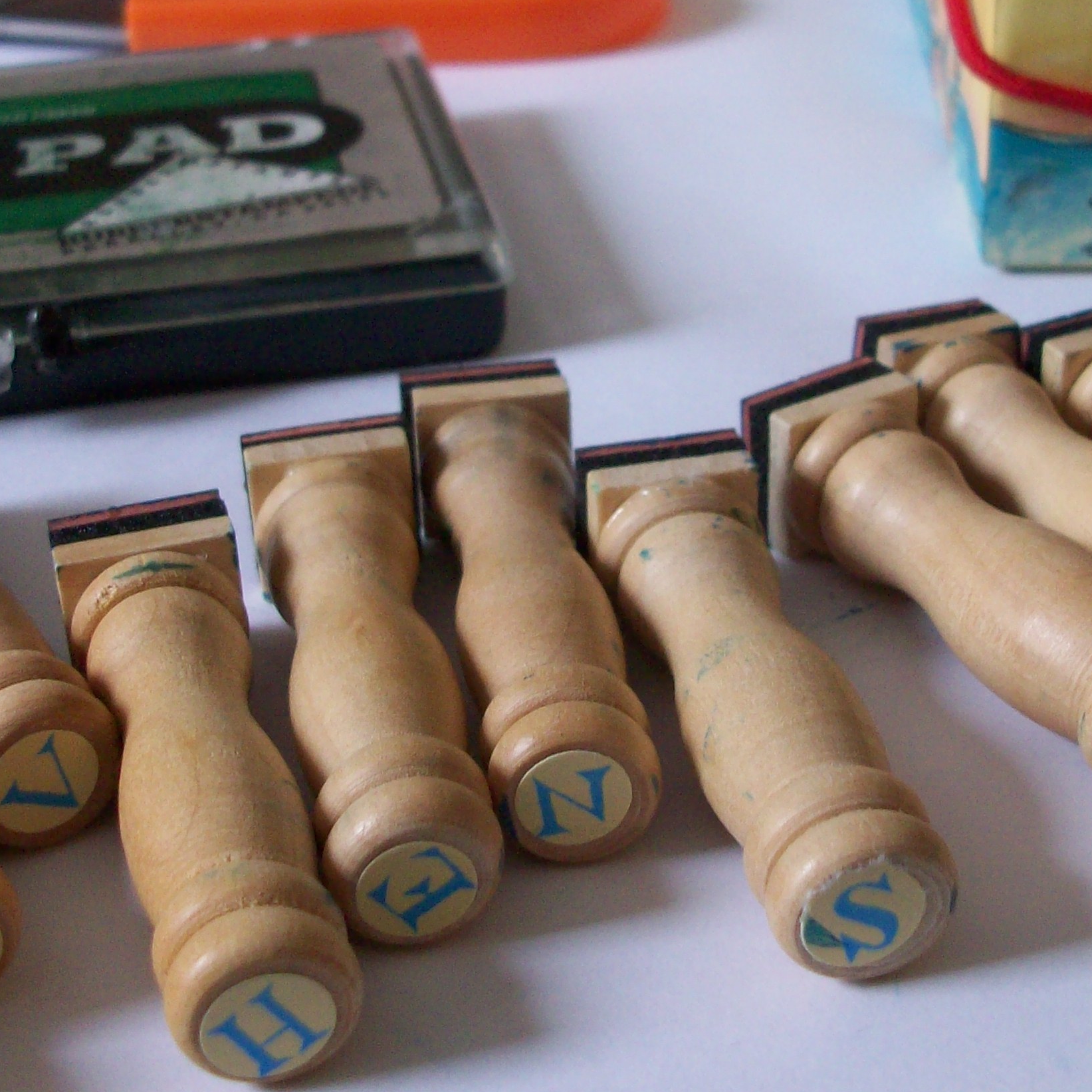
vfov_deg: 28.4
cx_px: 671
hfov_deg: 28.5
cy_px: 348
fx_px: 2141
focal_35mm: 60
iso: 133
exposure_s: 1/60
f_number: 2.8
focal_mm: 5.7
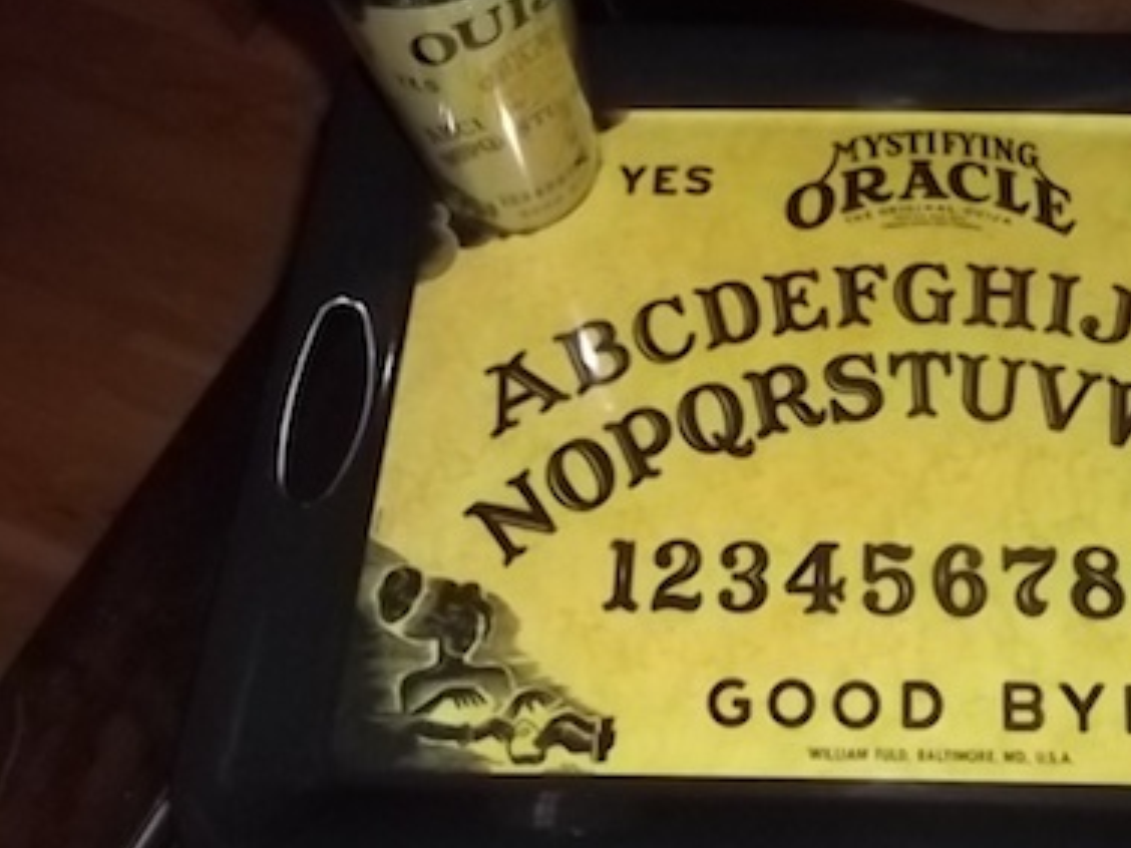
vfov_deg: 28.5
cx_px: 874
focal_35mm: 51
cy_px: 368
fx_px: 1666
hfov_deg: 36.4
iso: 250
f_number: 2.9
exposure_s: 1/30
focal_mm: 5.7
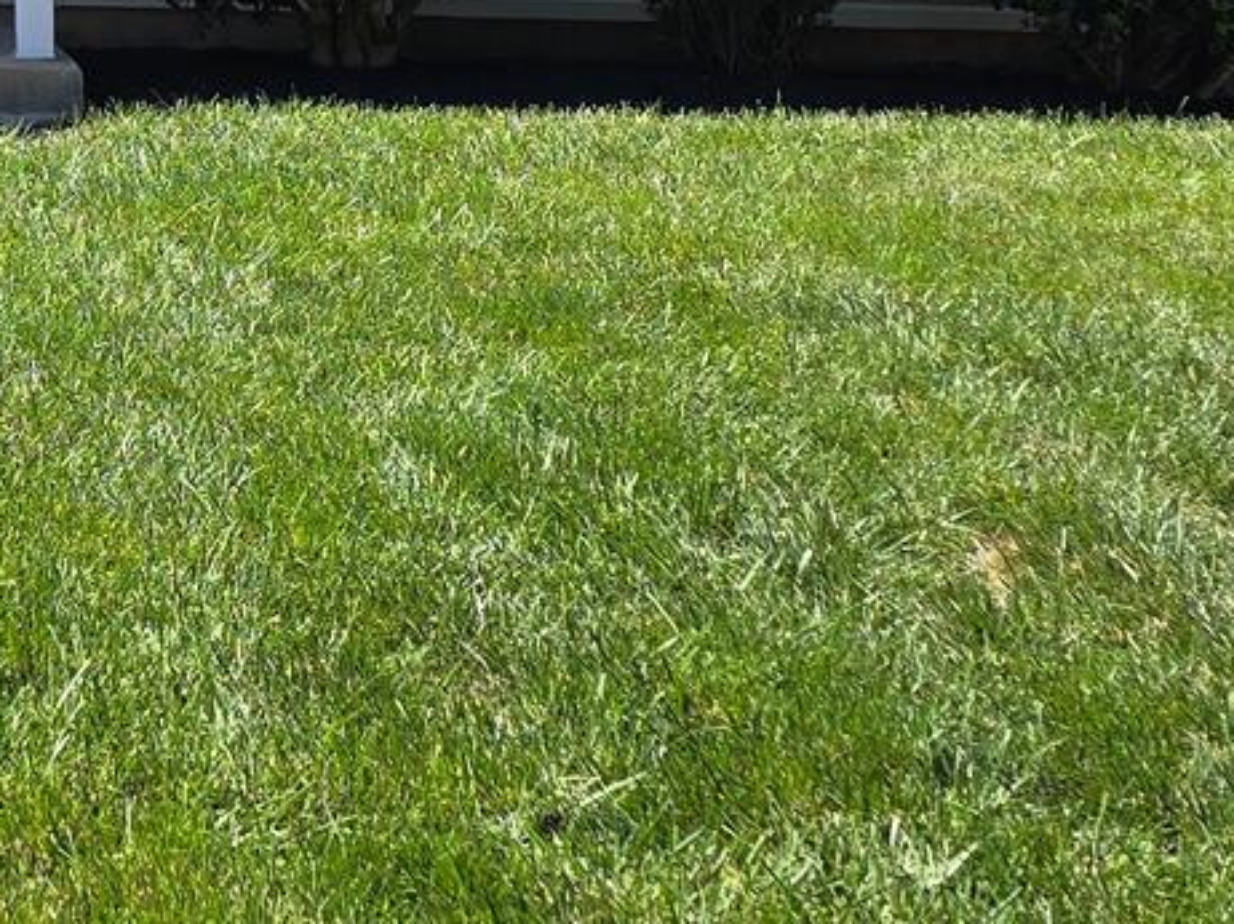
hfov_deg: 17.9
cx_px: -411
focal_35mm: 102
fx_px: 3634
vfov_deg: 13.5
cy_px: -523
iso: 12
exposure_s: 1/396
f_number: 1.7
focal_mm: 6.3
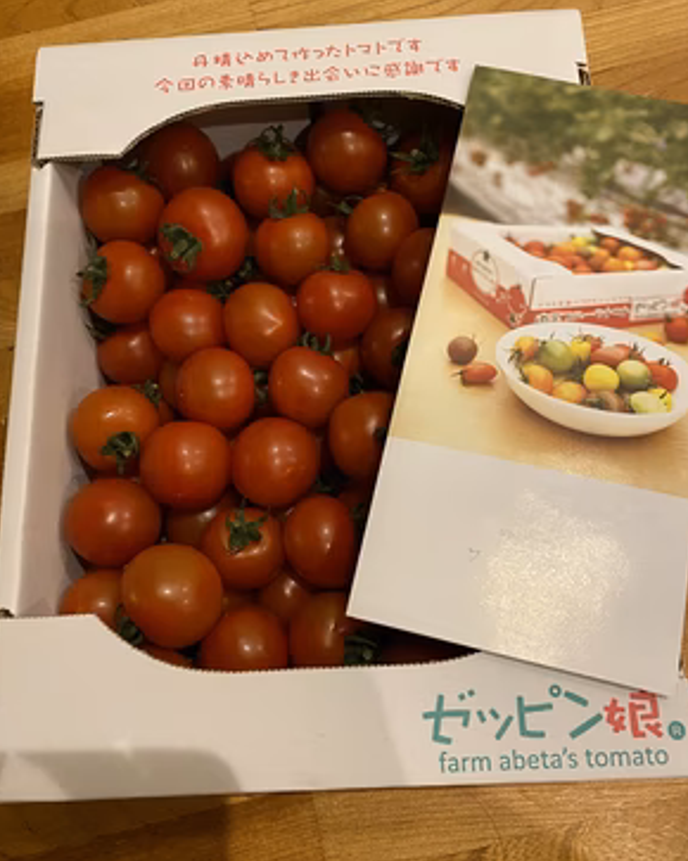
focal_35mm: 28
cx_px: 339
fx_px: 713
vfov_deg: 62.2
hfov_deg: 51.5
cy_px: 446
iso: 400
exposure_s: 1/50
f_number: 1.8
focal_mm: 4.25
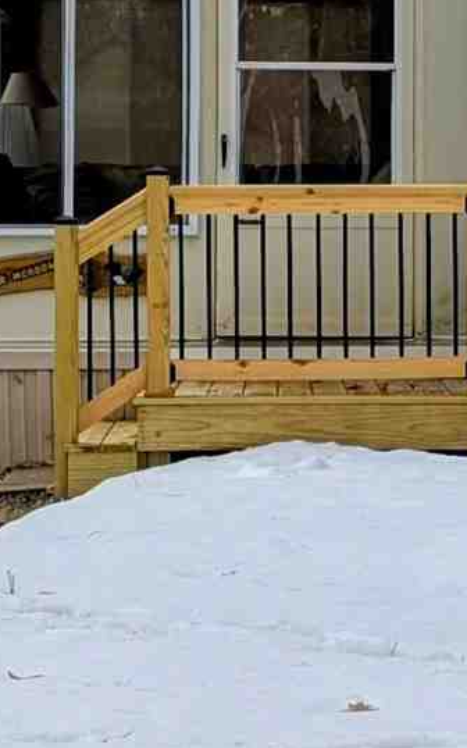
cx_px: 538
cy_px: 153
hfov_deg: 8.9
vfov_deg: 14.3
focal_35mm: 145
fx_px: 2954
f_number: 1.68
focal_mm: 6.9
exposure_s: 1/1066
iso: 19
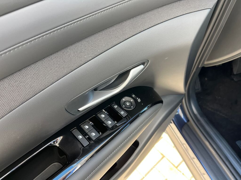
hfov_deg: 67.3
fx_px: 181
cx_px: 120
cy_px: 90
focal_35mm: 26
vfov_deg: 53.1
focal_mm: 5.1
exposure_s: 1/121
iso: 100
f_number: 1.6
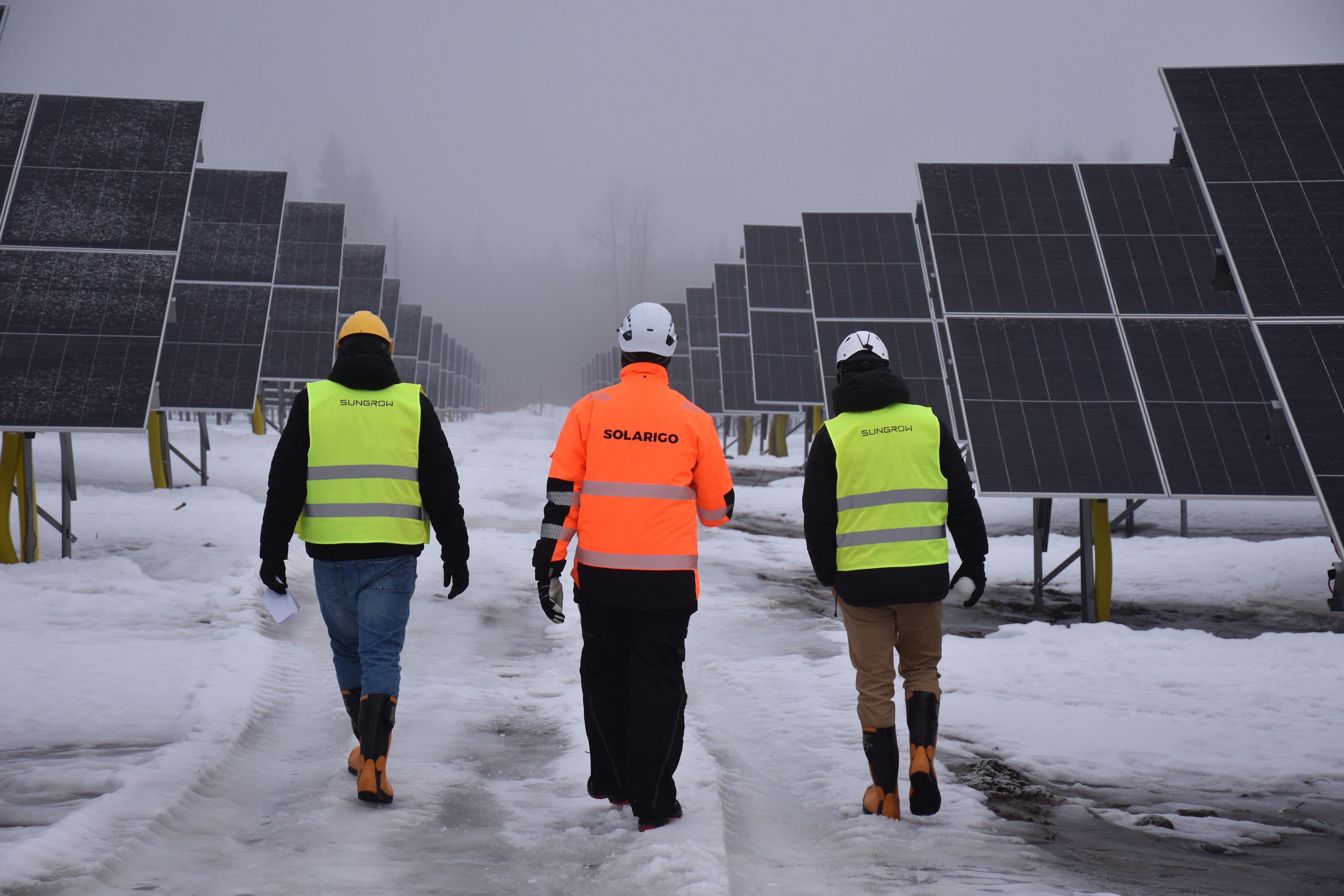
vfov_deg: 14.7
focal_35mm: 93
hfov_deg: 21.9
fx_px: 3472
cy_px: 448
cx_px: 672
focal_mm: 62
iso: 360
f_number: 5.6
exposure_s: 1/500
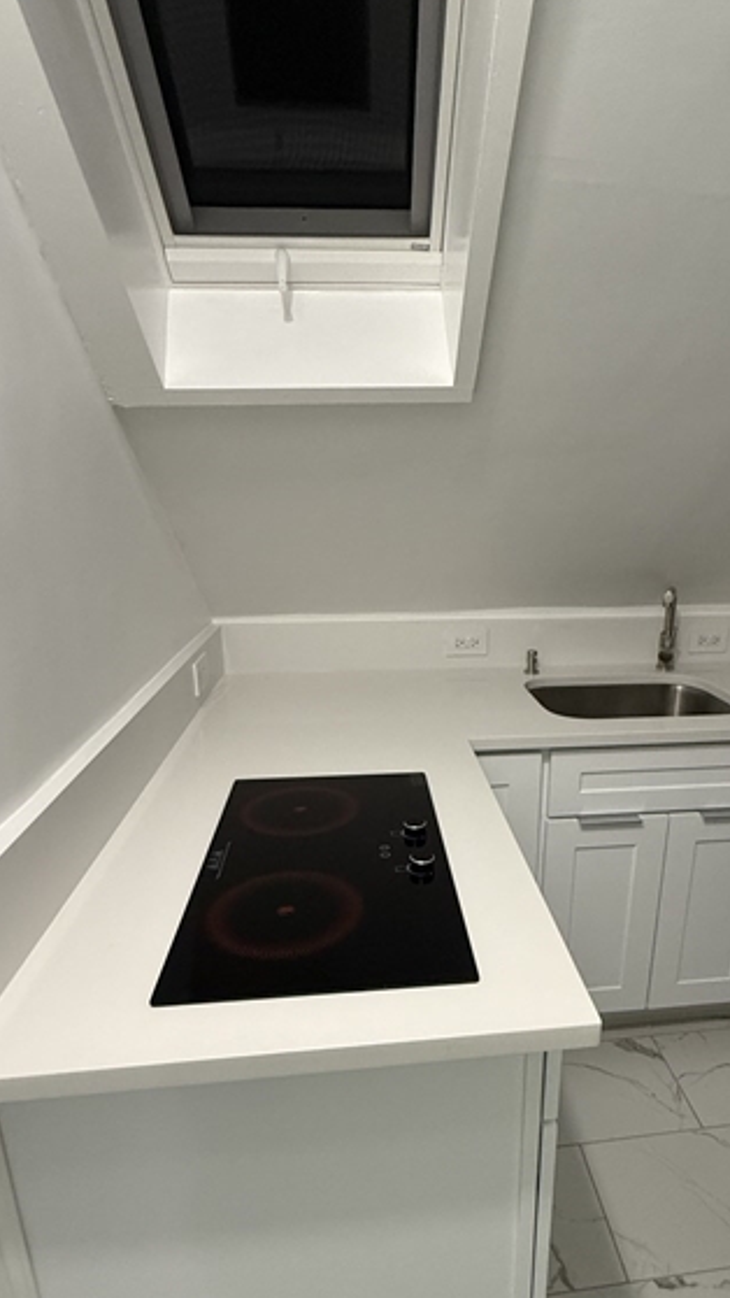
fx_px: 722
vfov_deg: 83.5
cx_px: 442
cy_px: 728
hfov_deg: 53.2
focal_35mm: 21
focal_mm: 2.22
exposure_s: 1/120
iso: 320
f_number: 2.2
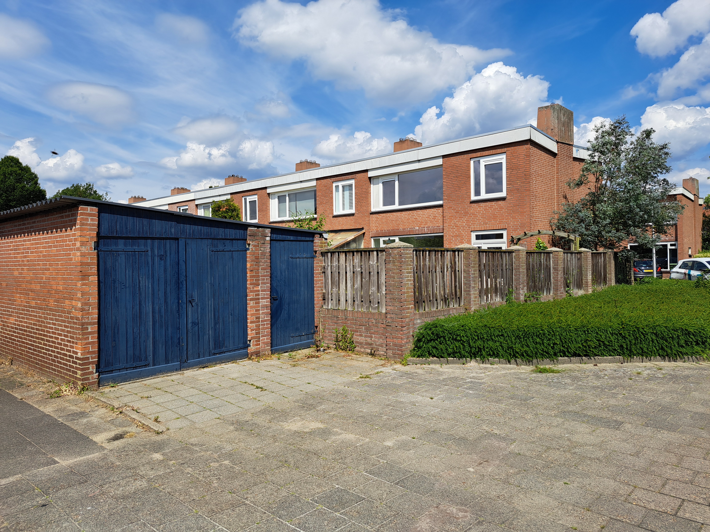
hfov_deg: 71.6
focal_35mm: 24
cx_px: 355
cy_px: 266
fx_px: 492
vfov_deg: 56.8
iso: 50
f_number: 1.8
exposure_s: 1/1285
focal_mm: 5.23
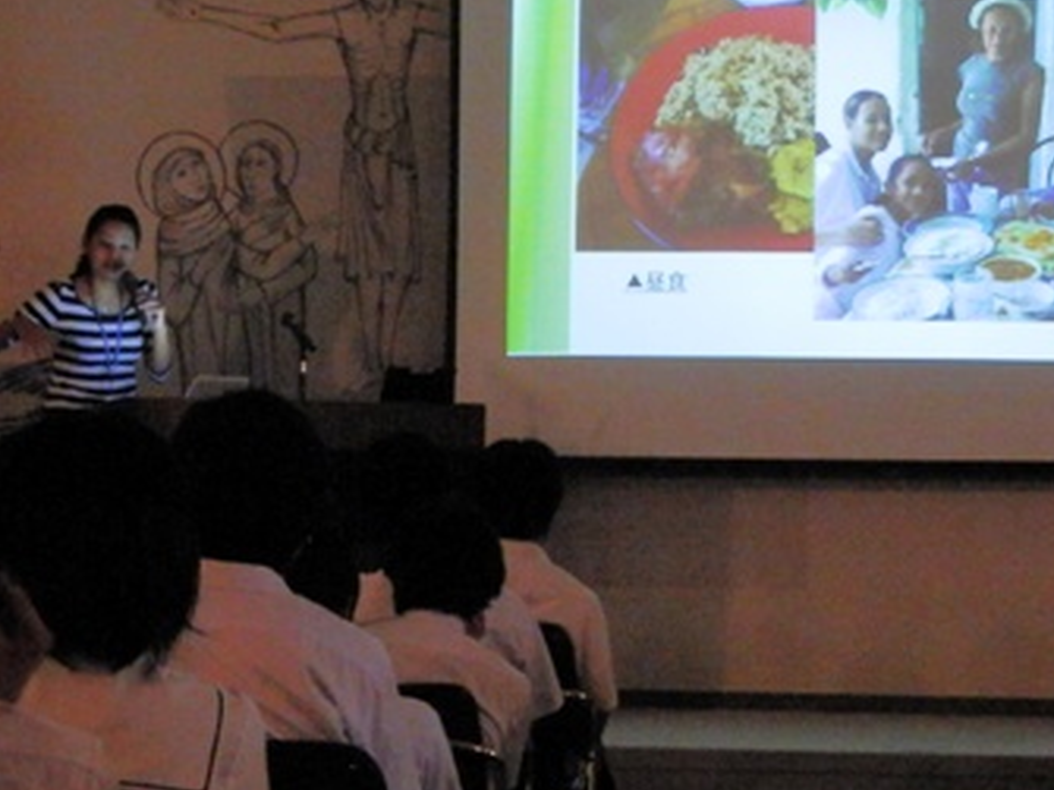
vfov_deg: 13.8
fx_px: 3257
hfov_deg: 18.4
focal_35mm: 107
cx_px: 450
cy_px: 321
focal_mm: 14.4
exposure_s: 1/4
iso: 800
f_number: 4.6
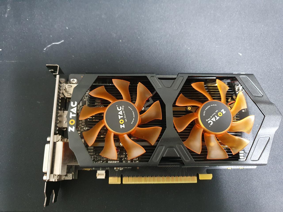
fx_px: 213
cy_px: 106
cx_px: 142
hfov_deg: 67.3
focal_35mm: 26
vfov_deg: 53.1
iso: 640
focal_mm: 4.32
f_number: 1.5
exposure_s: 1/20
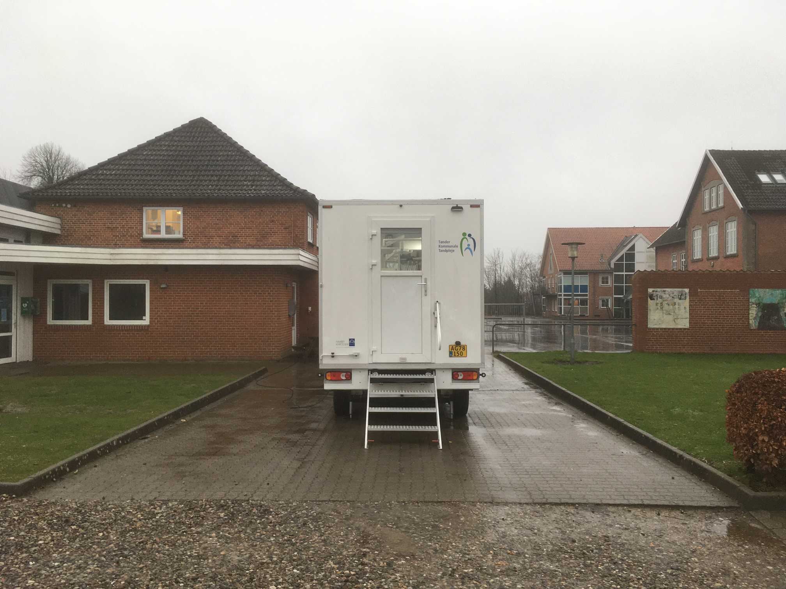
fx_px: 658
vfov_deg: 48.2
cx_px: 393
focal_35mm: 29
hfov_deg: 61.7
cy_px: 294
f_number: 2.2
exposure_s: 1/100
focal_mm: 4.15
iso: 40
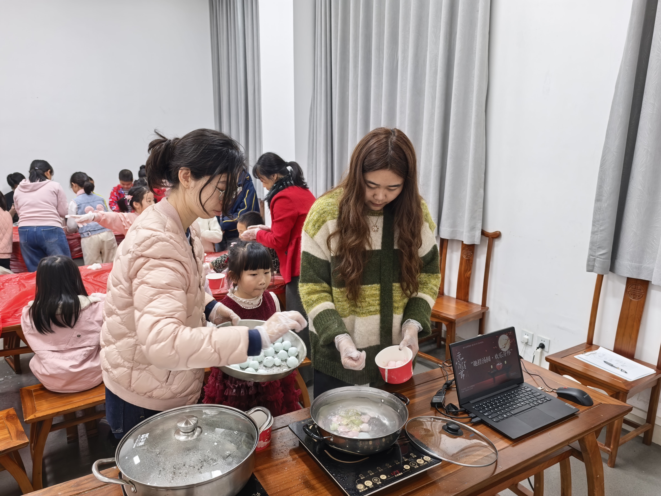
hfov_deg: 71.6
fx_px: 458
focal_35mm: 24
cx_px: 330
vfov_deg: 56.8
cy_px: 248
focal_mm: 8.5
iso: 50
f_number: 1.6
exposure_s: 1/114
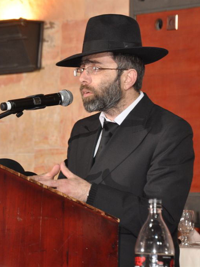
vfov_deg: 8.7
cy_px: 133
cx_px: 47
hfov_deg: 6.5
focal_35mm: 229
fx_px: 1761
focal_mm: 105
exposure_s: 1/60
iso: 640
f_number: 7.1
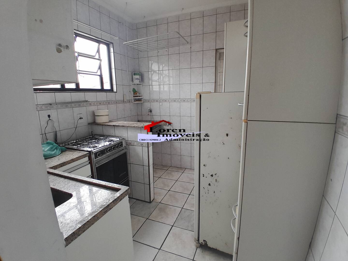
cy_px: 130
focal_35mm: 17
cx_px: 174
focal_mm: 1.46
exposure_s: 1/60
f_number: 2.2
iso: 50
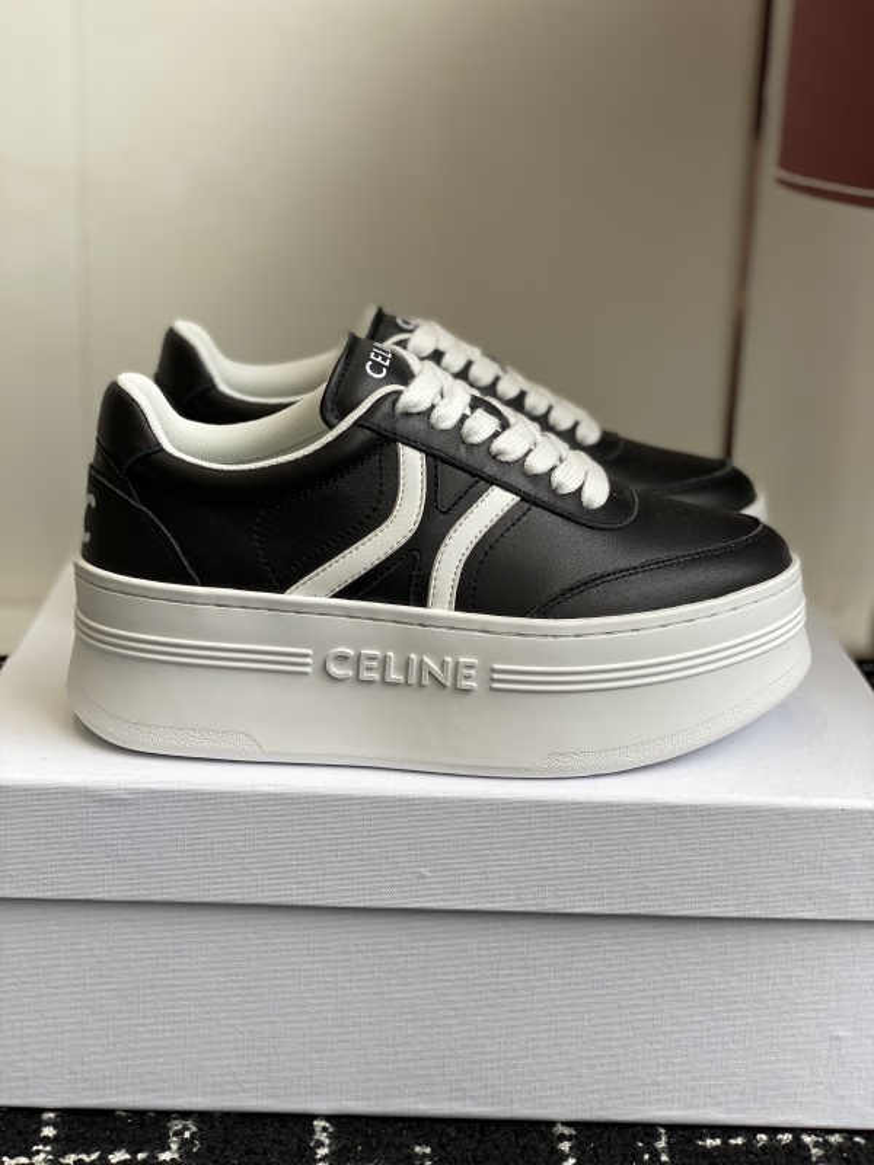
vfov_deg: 36.8
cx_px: 437
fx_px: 1751
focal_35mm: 52
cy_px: 582
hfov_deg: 28.0
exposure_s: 1/197
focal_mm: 6
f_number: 2
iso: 20
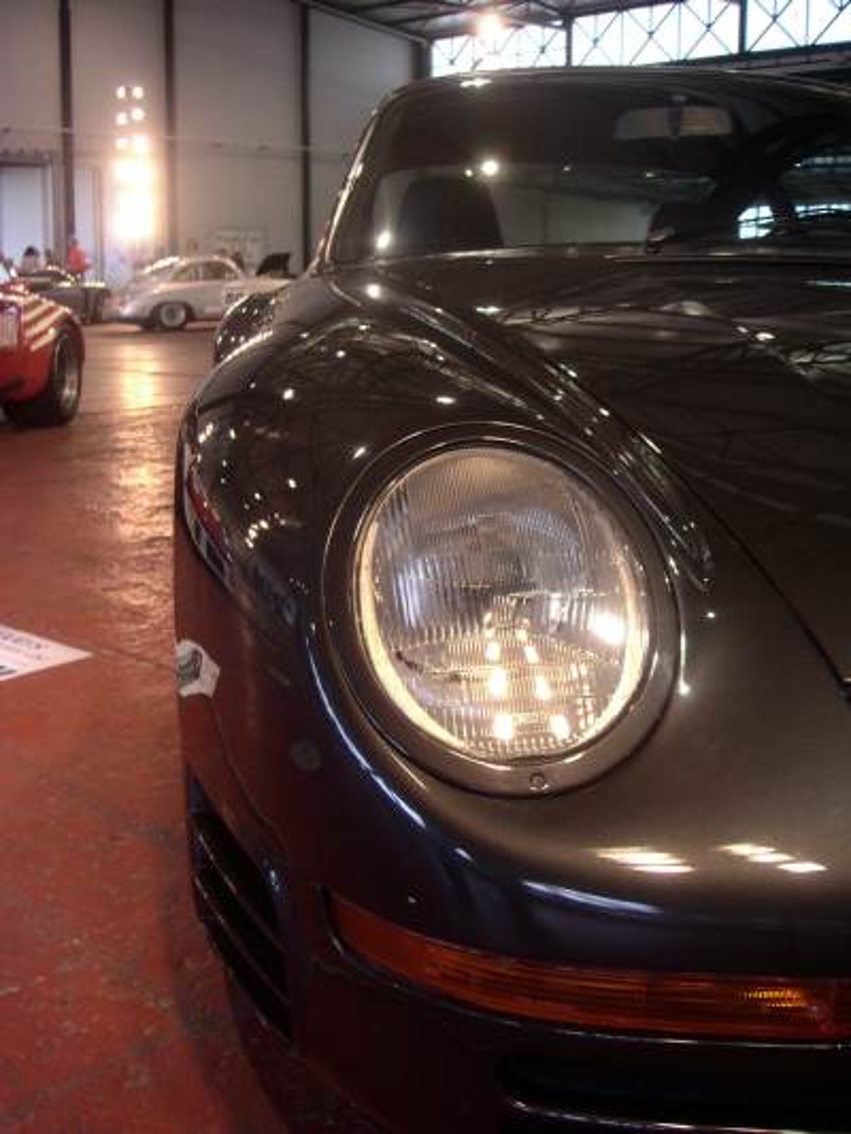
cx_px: 426
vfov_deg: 49.0
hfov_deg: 37.7
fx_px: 1245
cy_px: 567
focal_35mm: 38
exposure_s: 1/50
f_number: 2.8
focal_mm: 6
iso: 100
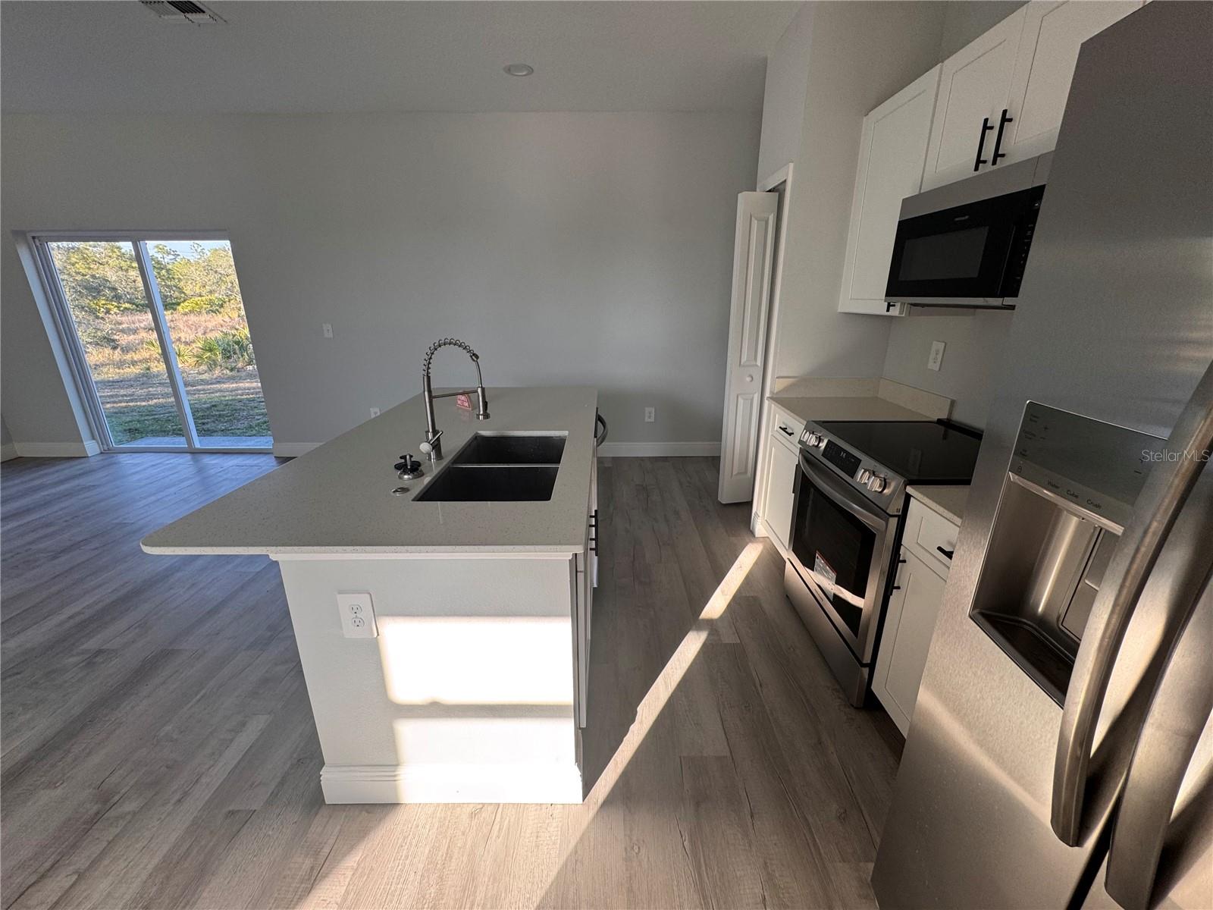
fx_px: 491
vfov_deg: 85.7
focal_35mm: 14
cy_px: 455
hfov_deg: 102.1
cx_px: 606
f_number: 2.2
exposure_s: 1/99
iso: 64
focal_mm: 2.22
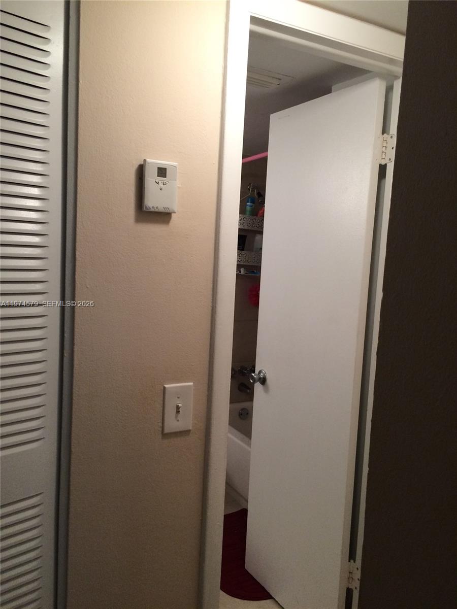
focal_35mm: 29
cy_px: 304
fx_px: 510
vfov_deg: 61.7
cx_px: 228
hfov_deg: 48.2
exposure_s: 1/30
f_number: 2.2
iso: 64
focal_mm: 4.15
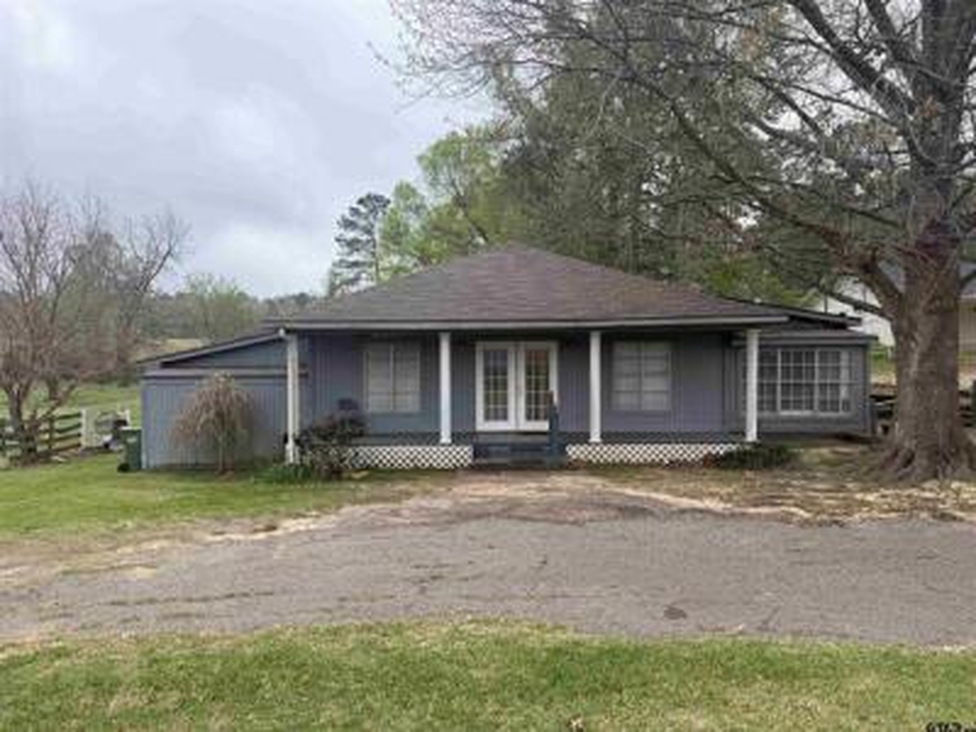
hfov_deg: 71.6
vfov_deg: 56.8
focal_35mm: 24
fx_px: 677
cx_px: 488
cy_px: 366
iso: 80
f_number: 1.78
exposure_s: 1/931
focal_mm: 6.76
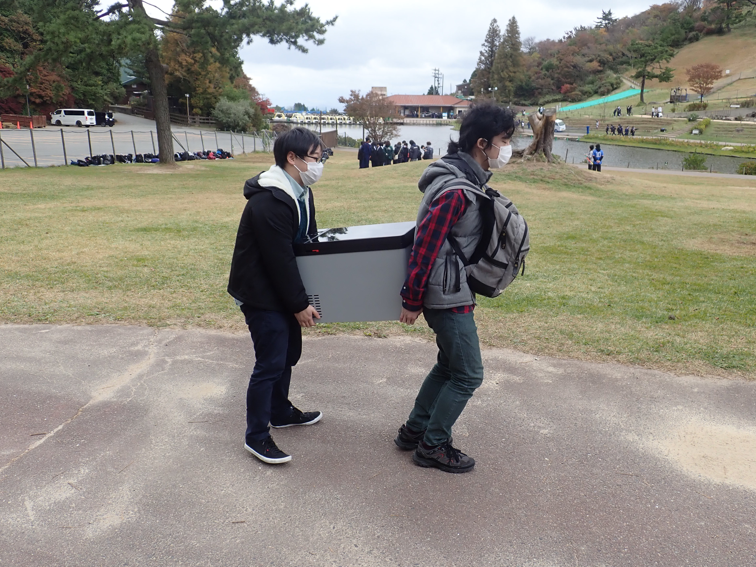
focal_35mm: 32
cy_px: 282
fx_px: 699
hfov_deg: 56.8
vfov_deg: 44.2
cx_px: 389
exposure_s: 1/200
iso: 100
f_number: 3.2
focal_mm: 5.5
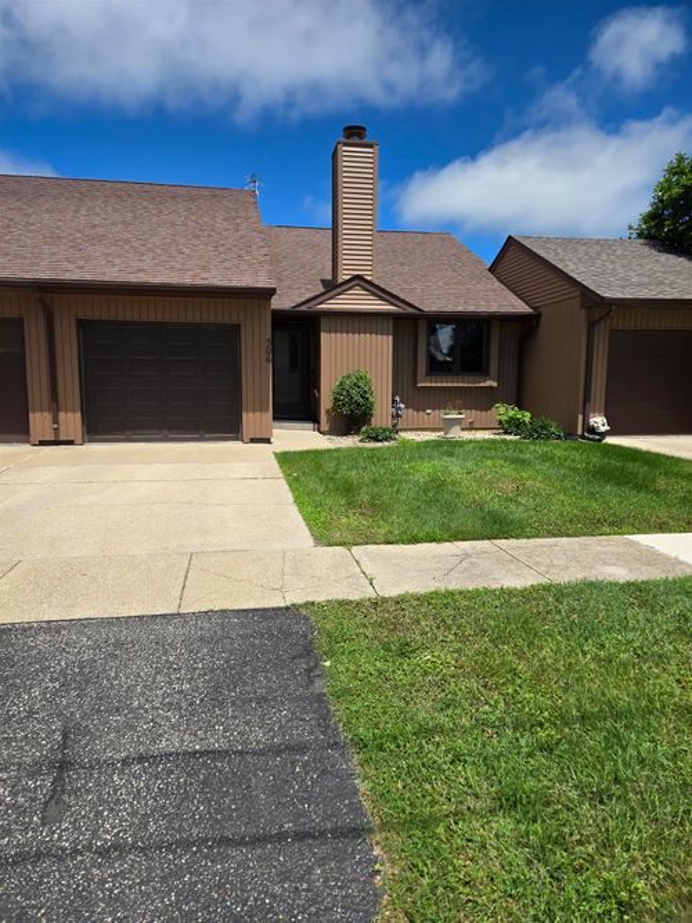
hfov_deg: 58.9
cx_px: 346
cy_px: 462
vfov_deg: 73.9
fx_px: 613
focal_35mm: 23
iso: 25
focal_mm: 5.4
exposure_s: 1/2621
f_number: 1.8
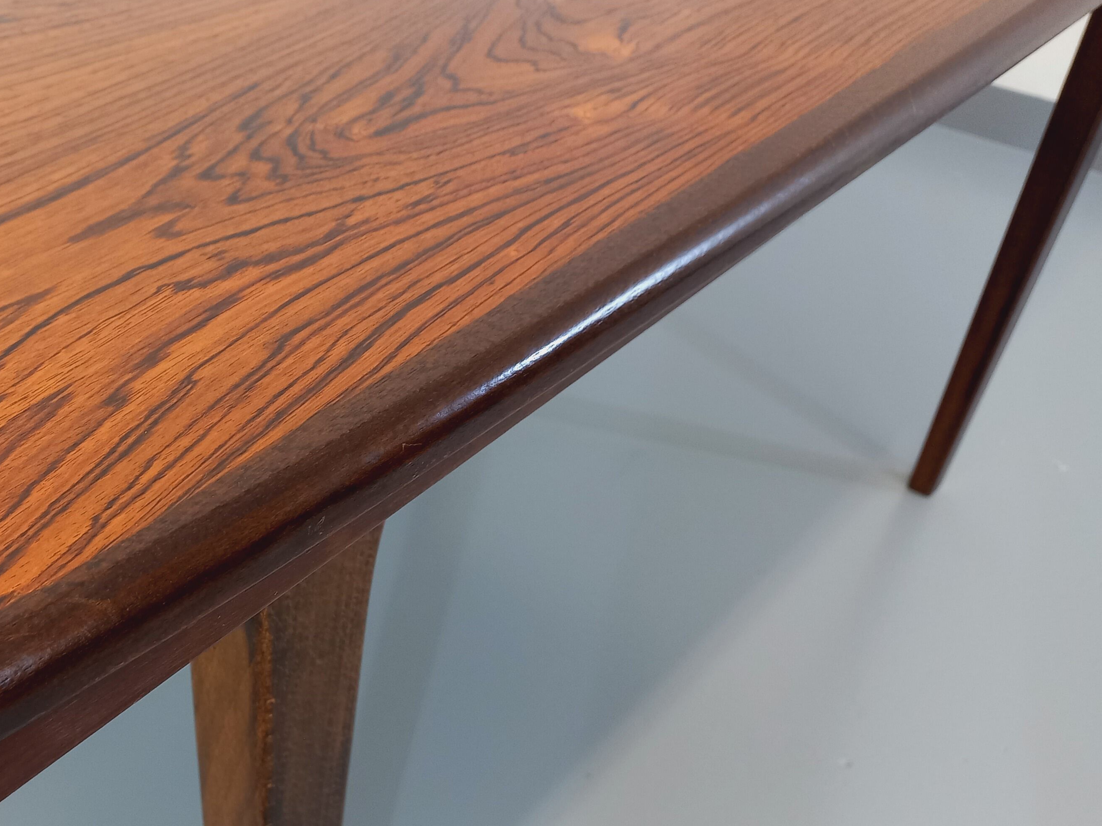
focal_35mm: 38
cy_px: 497
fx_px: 1210
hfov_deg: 47.2
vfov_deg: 37.6
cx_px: 279
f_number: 1.8
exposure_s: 1/49
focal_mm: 4.65
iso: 320
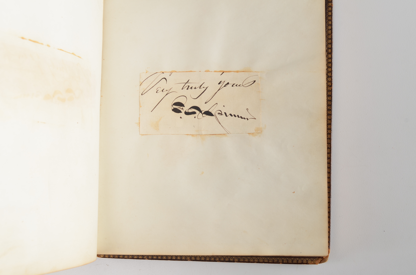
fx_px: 554
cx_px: 208
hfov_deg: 41.2
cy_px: 138
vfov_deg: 28.0
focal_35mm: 48
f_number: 9
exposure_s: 1/100
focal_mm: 32
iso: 100
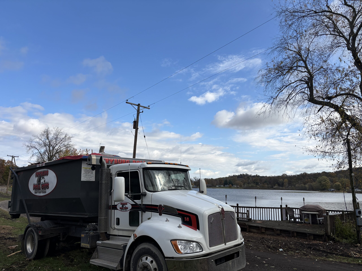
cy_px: 136
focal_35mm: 26
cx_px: 181
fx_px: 272
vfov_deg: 53.1
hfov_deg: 67.3
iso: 50
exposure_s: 1/3650
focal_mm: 5.96
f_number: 1.6
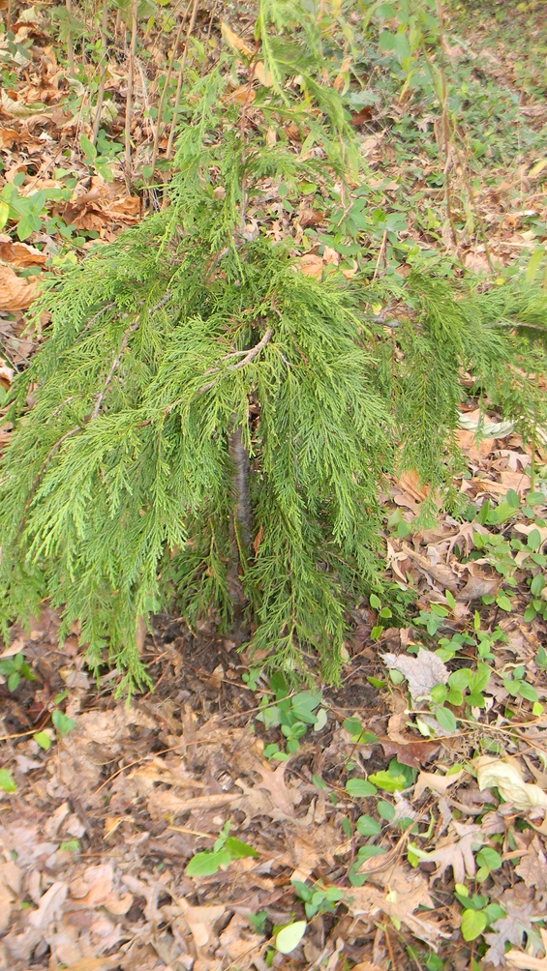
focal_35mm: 40
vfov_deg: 50.5
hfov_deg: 29.6
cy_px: 488
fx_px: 1031
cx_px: 218
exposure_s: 1/30
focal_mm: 6.4
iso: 139
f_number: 3.7
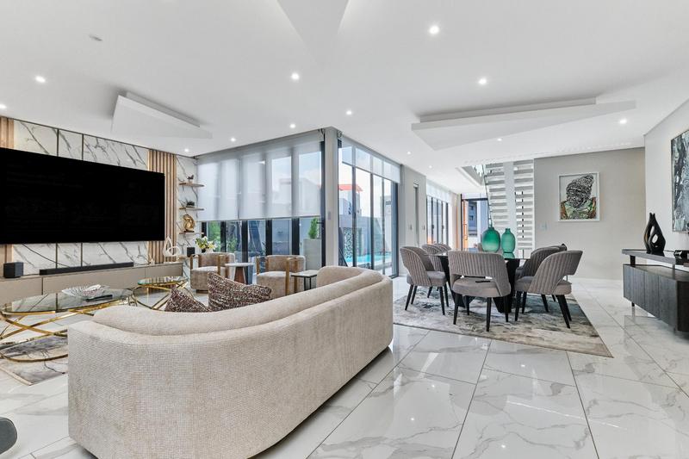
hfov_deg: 100.4
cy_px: 230
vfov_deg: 77.3
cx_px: 344
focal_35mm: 15
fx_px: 287
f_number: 8
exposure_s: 1/100
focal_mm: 10
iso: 800
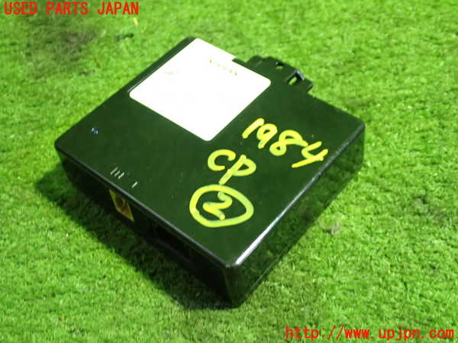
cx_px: 229
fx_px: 582
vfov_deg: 32.9
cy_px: 172
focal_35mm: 44
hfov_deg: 42.9
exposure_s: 1/30
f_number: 2.9
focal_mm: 7.84
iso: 800
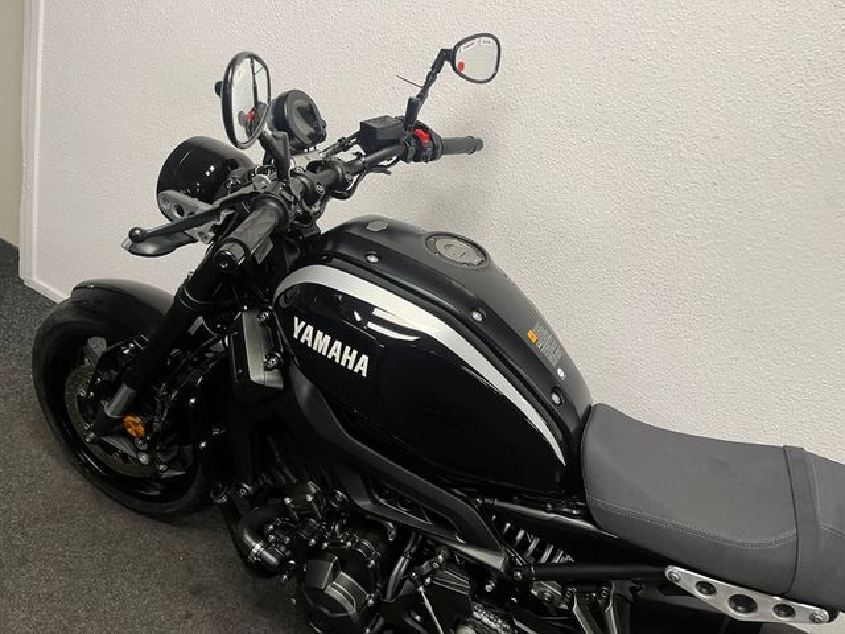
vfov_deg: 53.1
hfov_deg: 67.3
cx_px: 422
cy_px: 317
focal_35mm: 26
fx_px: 635
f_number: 1.6
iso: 64
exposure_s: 1/50
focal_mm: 5.1
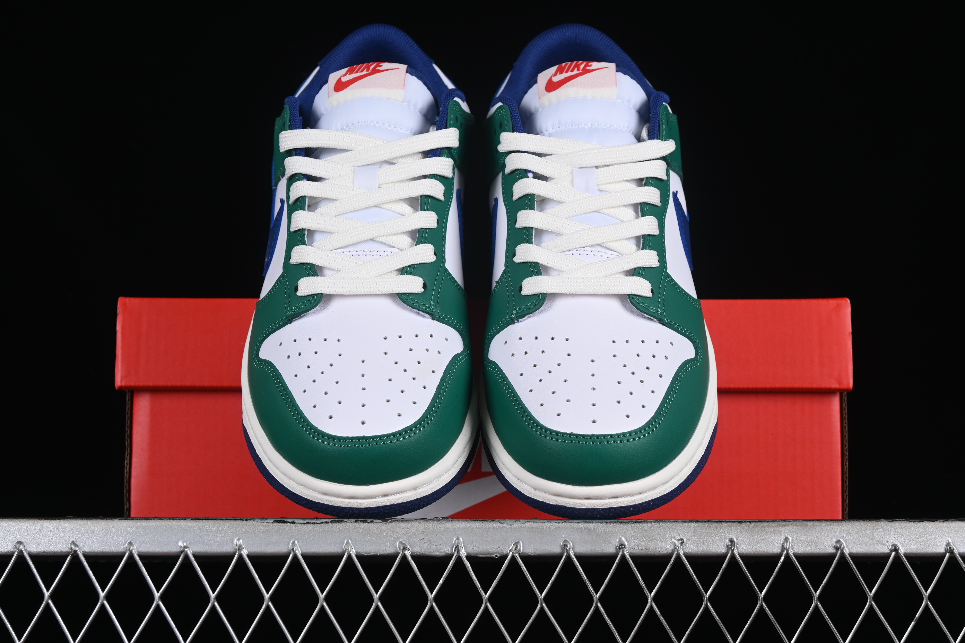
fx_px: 1930
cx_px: 482
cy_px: 322
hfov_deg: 28.1
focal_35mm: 72
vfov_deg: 18.9
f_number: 8
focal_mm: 48
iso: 160
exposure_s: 1/80
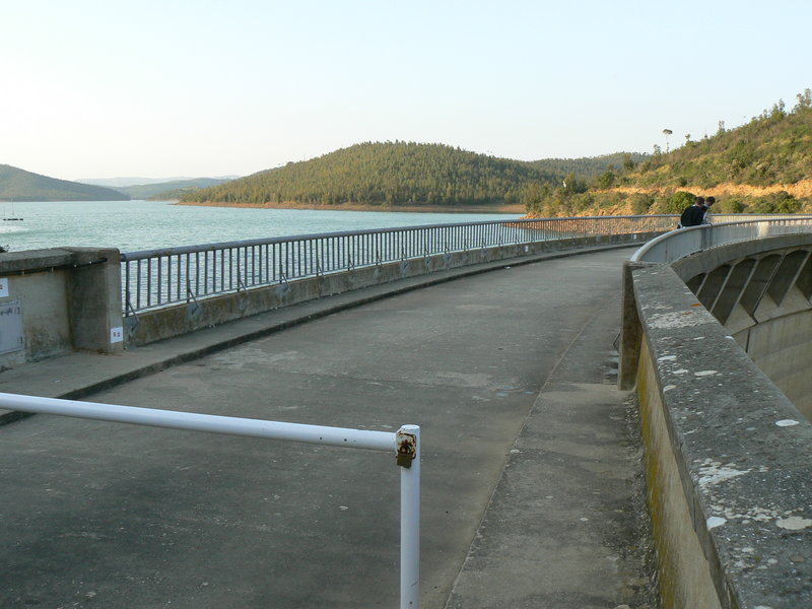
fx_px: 844
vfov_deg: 39.7
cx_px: 406
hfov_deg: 51.4
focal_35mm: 36
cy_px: 304
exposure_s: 1/100
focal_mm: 6
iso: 80
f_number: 5.6
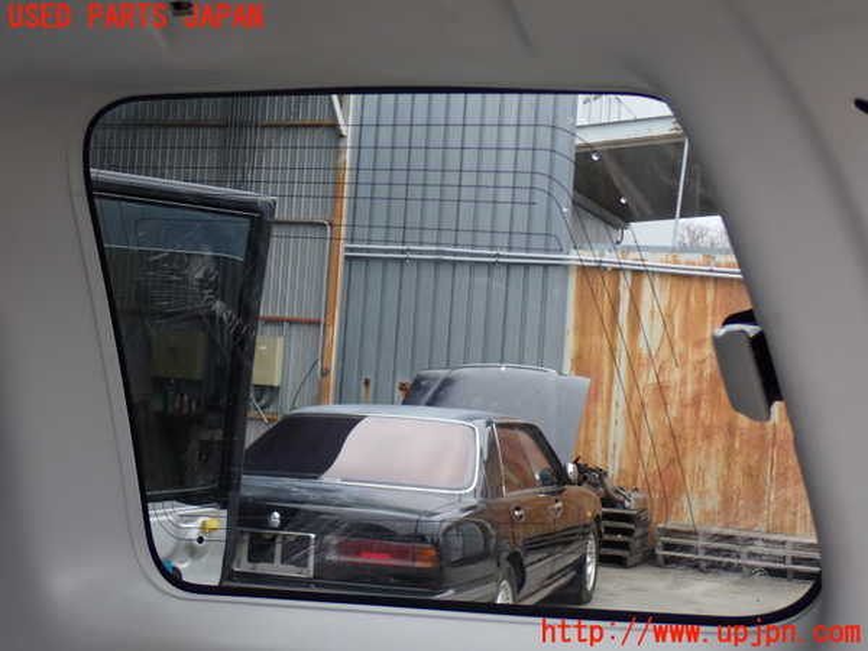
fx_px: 1254
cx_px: 434
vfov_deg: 29.1
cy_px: 326
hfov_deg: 38.2
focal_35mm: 50
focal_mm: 9.01
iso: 200
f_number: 3.2
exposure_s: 1/60
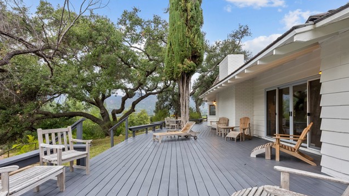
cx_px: 175
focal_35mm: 17
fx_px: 157
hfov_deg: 95.9
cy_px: 112
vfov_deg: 63.6
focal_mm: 16
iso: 1250
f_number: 8
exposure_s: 1/25
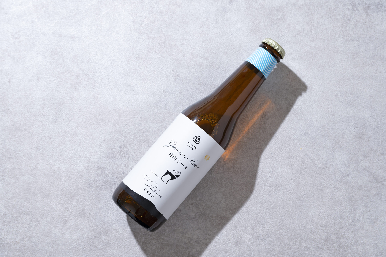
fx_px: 611
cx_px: 193
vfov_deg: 23.7
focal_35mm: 57
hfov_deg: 35.1
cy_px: 128
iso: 160
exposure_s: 1/125
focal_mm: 57
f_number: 5.6
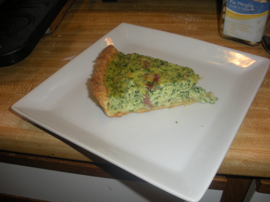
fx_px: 281
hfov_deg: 51.4
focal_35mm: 36
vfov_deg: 39.7
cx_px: 135
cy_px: 101
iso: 64
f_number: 3.5
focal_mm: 6.3
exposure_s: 1/55.7
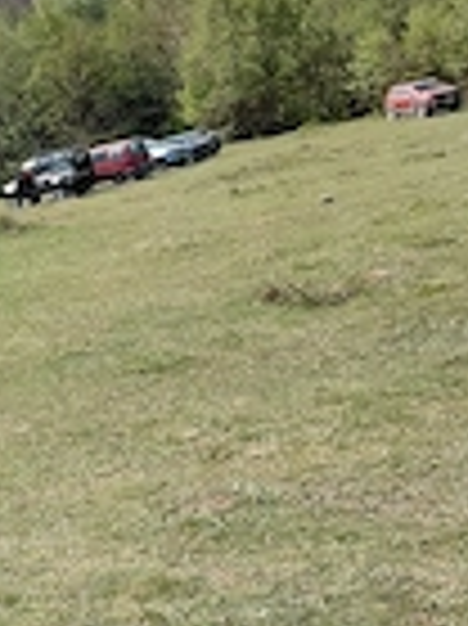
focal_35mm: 72
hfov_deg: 18.9
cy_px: 531
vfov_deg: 26.4
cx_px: -140
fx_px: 1300
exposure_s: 1/2500
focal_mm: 4.69
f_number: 1.8
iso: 50
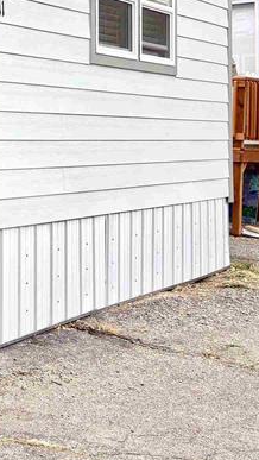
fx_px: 915
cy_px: 92
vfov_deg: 27.6
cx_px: -245
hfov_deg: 13.9
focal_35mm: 75
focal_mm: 5.96
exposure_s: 1/557
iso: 50
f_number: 1.6
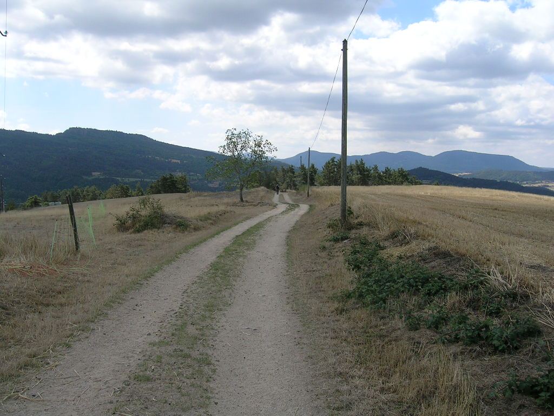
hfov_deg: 52.6
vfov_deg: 40.7
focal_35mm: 35
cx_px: 277
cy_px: 208
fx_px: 560
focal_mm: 5.4
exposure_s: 1/390
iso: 50
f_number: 4.8
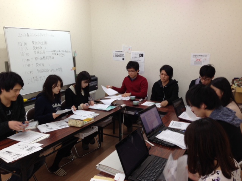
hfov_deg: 55.4
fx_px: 231
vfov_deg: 42.9
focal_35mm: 33
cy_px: 90
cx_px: 121
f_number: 2.4
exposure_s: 1/20
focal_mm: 4.13
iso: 50
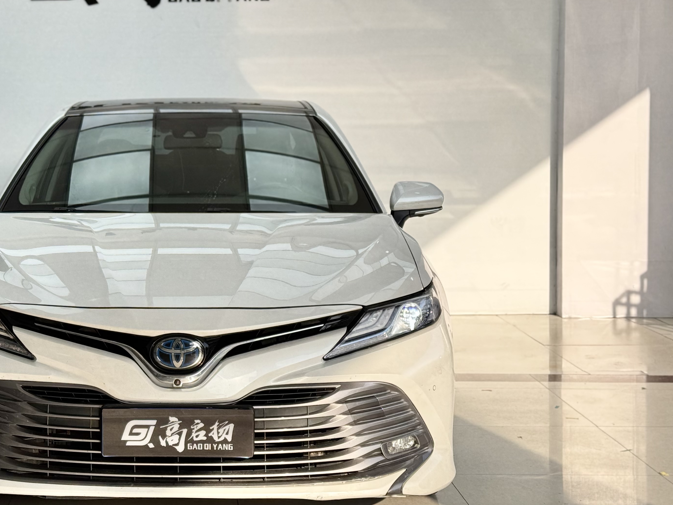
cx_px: 184
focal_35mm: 70
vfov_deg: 21.0
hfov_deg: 27.5
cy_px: 186
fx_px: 1361
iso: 64
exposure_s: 1/1560
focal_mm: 6.76
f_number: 1.78
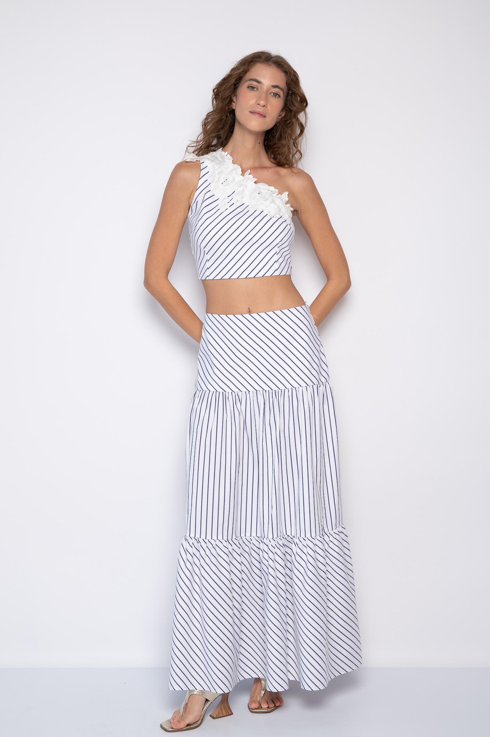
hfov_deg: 27.0
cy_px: 368
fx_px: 1022
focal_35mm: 50
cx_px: 245
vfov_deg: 39.6
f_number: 4.5
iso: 250
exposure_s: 1/125
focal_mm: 50
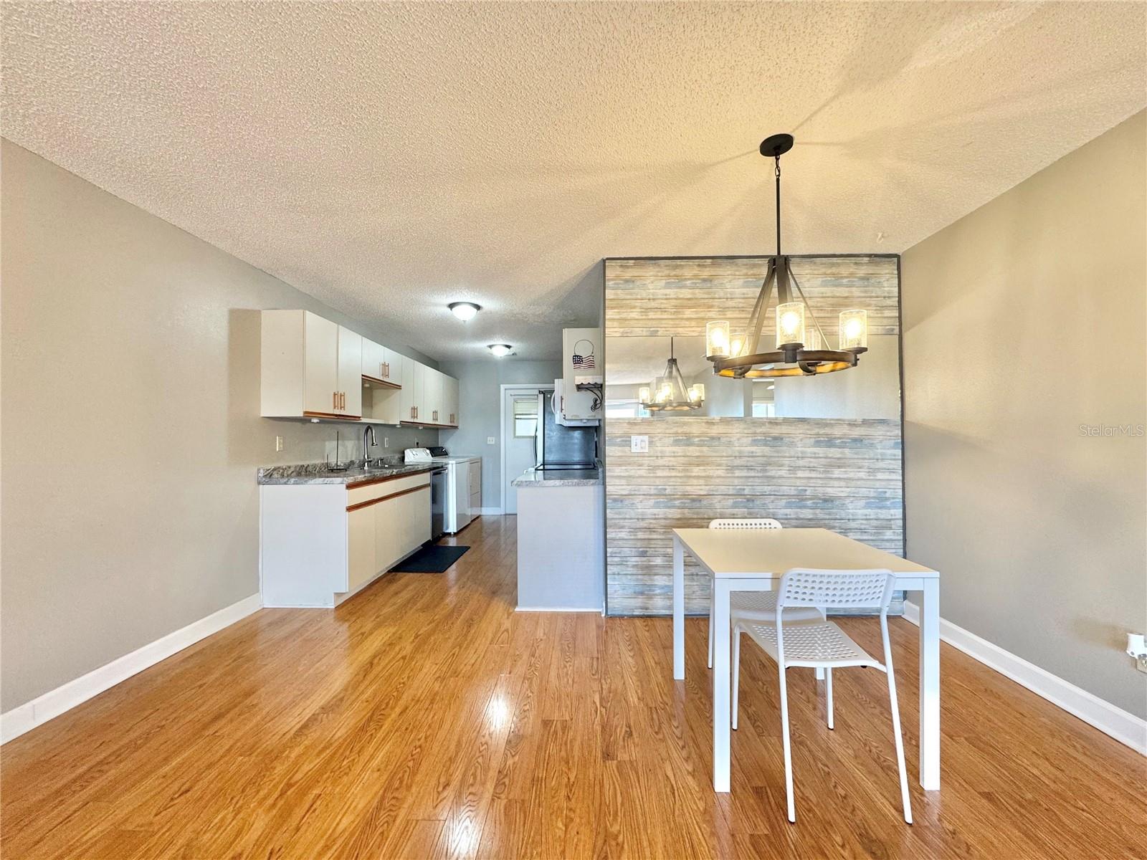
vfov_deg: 85.7
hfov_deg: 102.1
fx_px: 464
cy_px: 430
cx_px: 574
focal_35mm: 14
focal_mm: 2.22
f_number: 2.2
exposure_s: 1/60
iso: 160
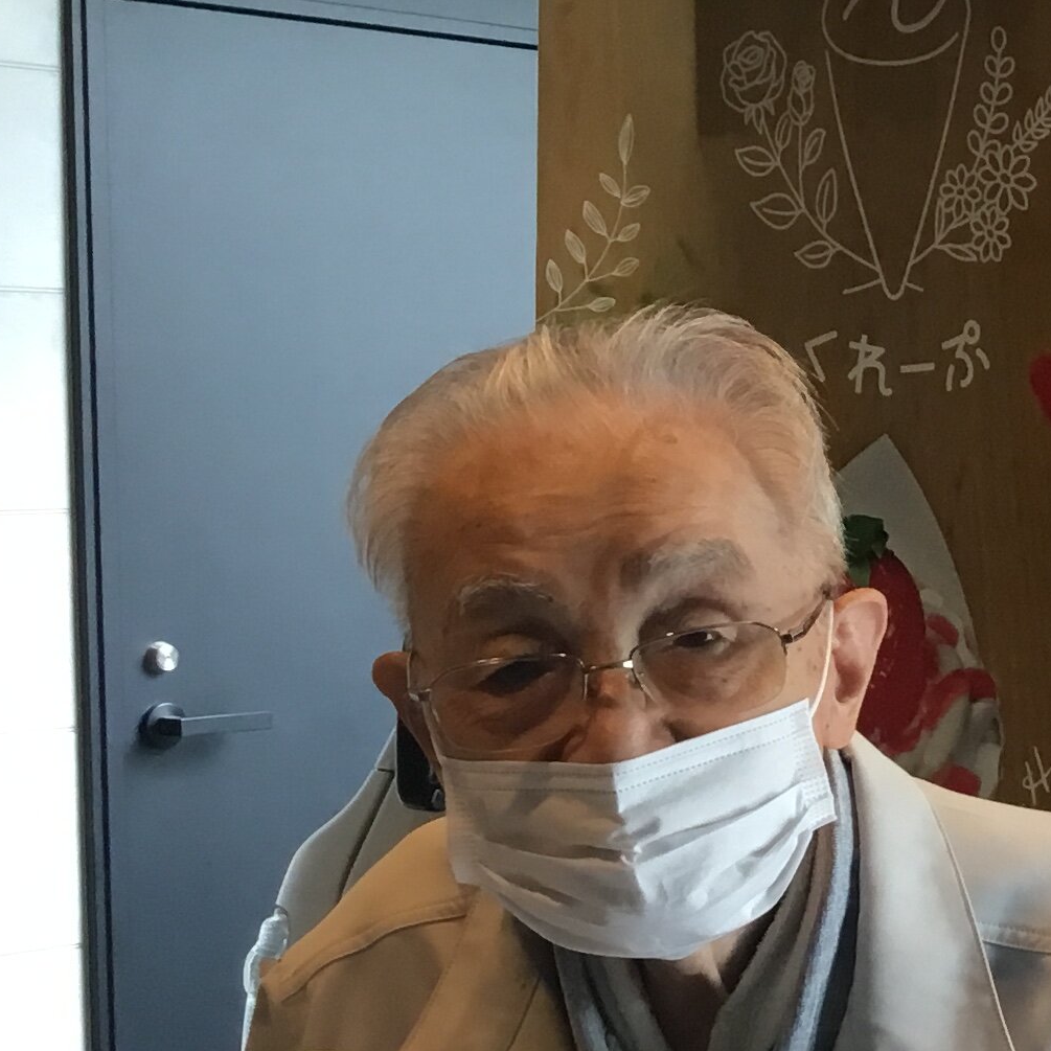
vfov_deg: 19.5
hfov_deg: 17.3
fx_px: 3057
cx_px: 1643
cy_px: 609
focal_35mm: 89
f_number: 2.4
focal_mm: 3.3
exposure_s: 1/30
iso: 32
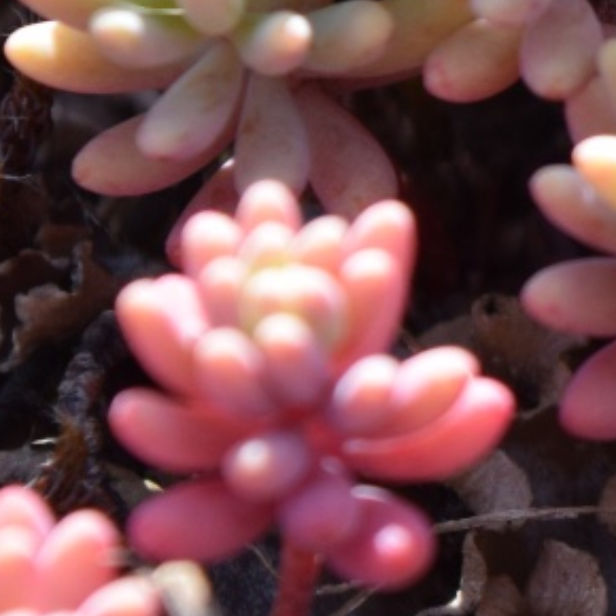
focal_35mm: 387
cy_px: -181
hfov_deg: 4.4
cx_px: 1606
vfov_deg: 4.5
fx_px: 7798
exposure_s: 1/250
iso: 320
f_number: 8
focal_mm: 55
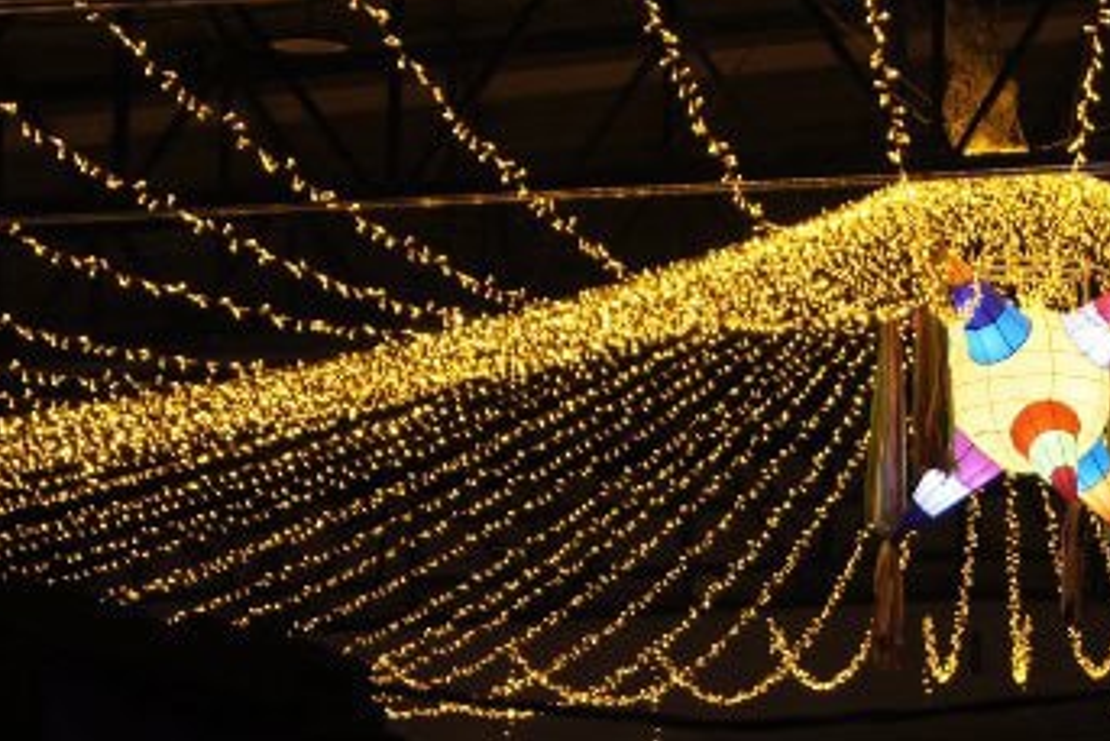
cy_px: 411
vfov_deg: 7.9
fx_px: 5338
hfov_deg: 11.8
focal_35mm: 173
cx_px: 1052
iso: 400
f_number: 5.6
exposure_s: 1/25
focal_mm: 55
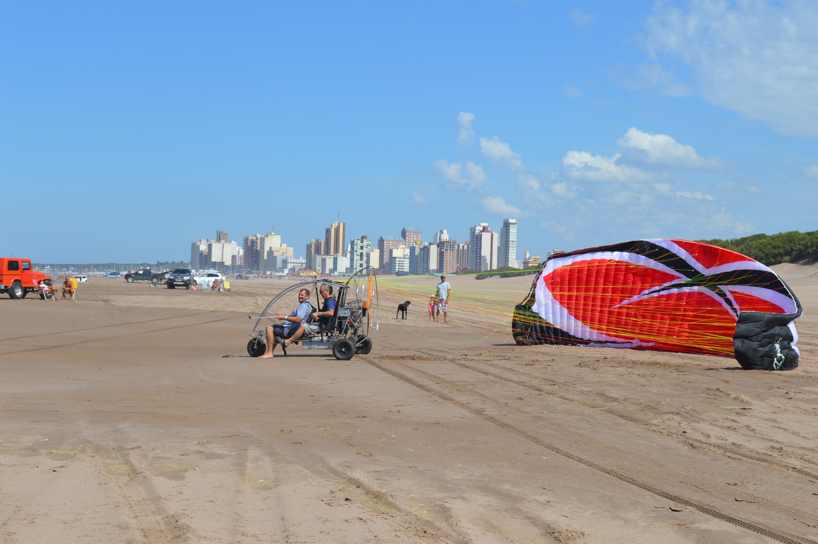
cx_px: 409
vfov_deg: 22.6
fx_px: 1362
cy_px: 272
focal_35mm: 60
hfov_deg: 33.4
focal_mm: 40
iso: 100
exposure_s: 1/320
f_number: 9
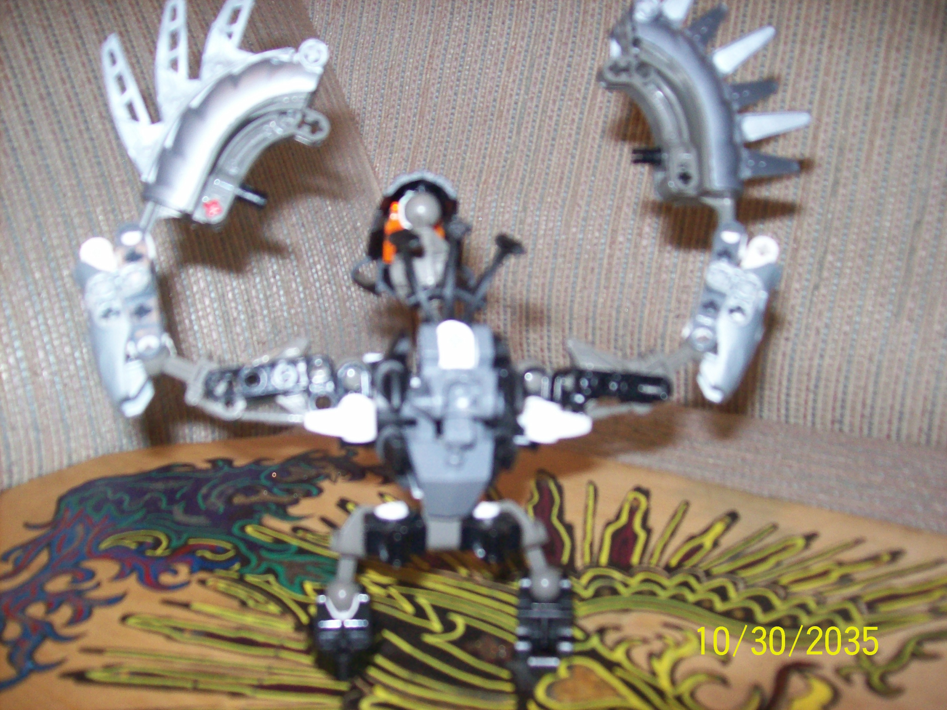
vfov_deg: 39.6
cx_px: 474
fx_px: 985
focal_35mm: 36
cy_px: 355
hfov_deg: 51.4
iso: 200
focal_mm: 6
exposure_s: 1/64
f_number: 2.7
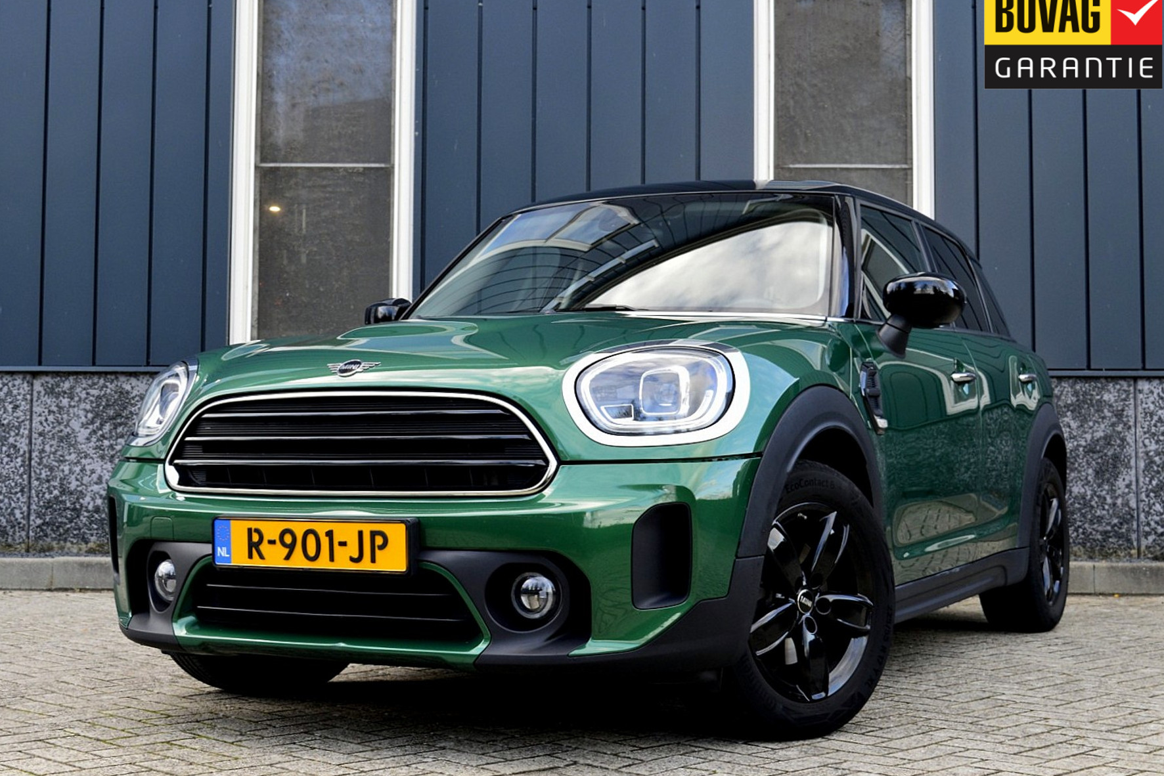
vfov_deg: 26.0
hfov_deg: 38.2
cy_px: 401
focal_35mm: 52
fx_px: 1681
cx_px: 567
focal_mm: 32
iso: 450
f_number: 8
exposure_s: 1/60
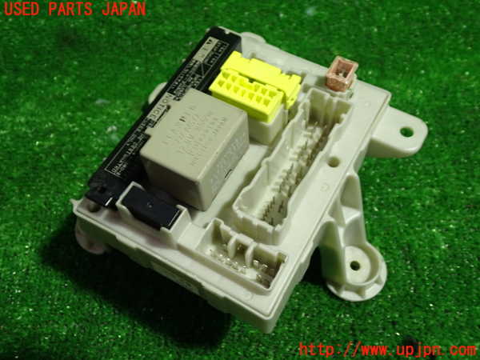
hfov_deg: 51.4
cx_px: 240
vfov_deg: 39.7
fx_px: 499
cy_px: 180
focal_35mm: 36
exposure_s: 1/40
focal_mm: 6.37
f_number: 2.5
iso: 250
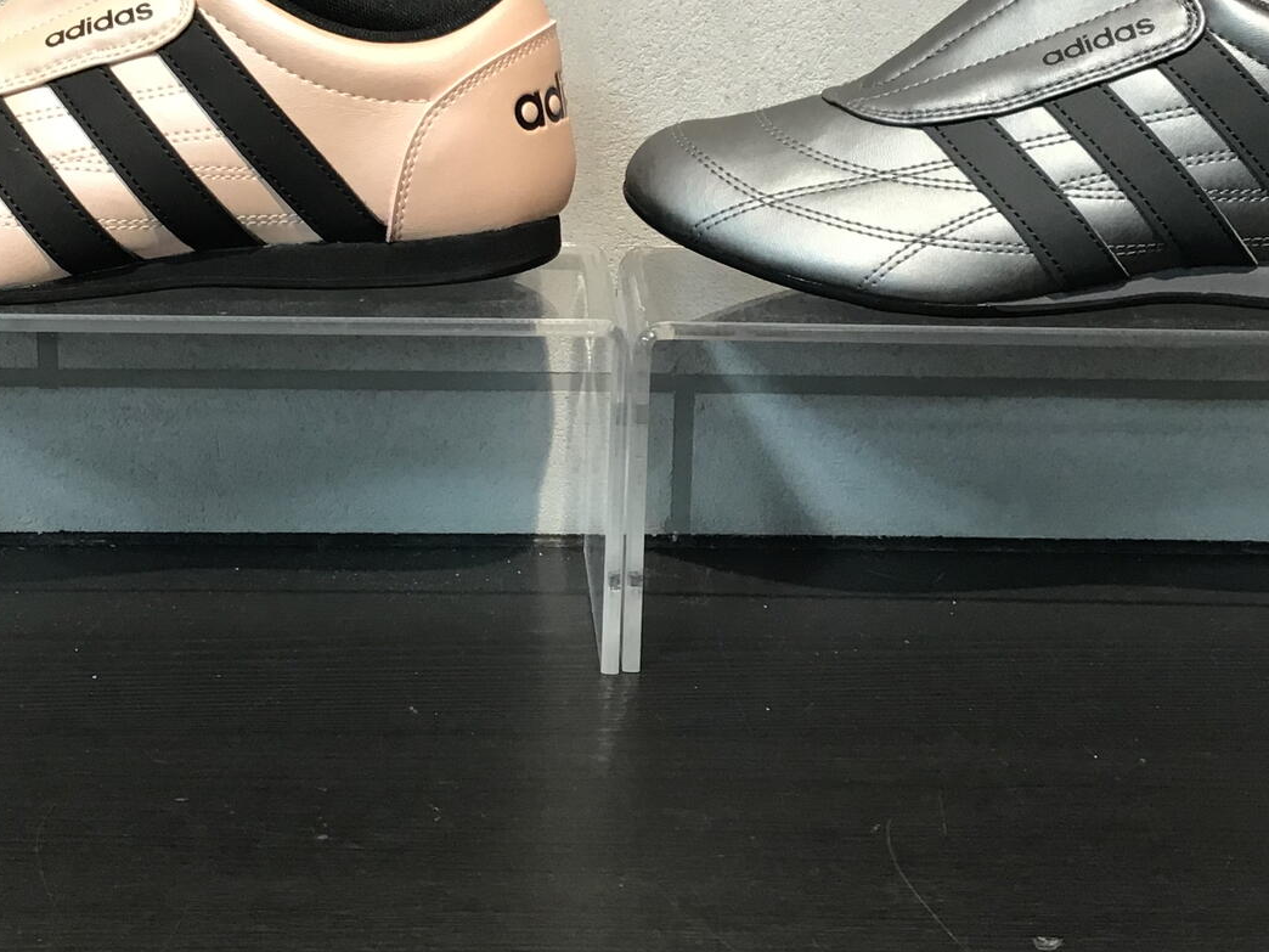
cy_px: 292
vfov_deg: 25.5
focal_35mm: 57
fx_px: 2090
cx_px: 530
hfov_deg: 33.7
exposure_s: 1/30
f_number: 2.4
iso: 64
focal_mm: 3.3
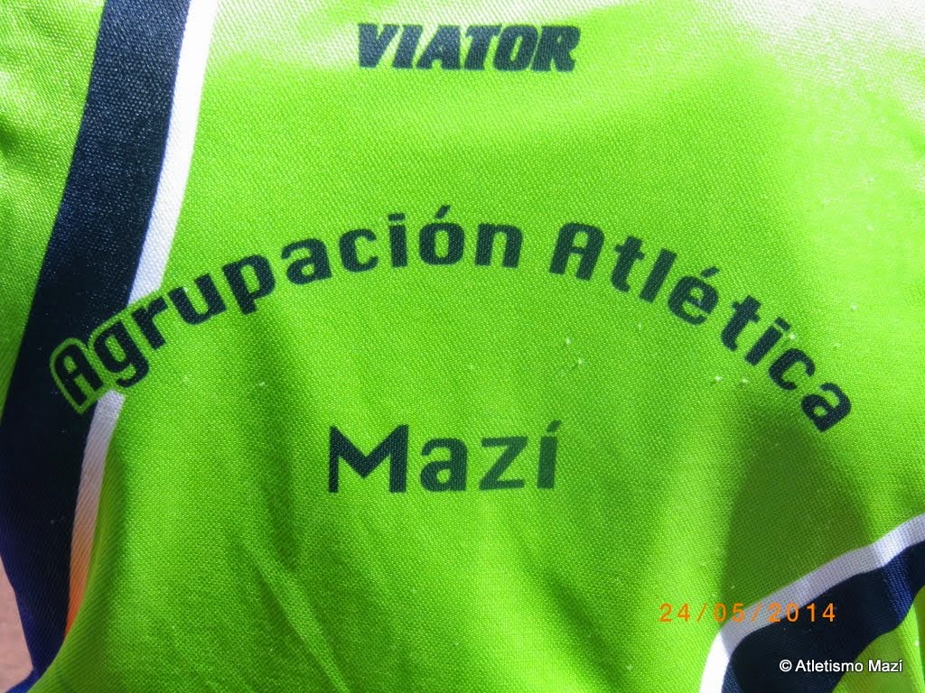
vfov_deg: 17.4
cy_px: 346
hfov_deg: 23.0
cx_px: 462
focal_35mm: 85
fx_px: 2271
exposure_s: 1/250
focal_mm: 14.9
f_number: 5.2
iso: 80
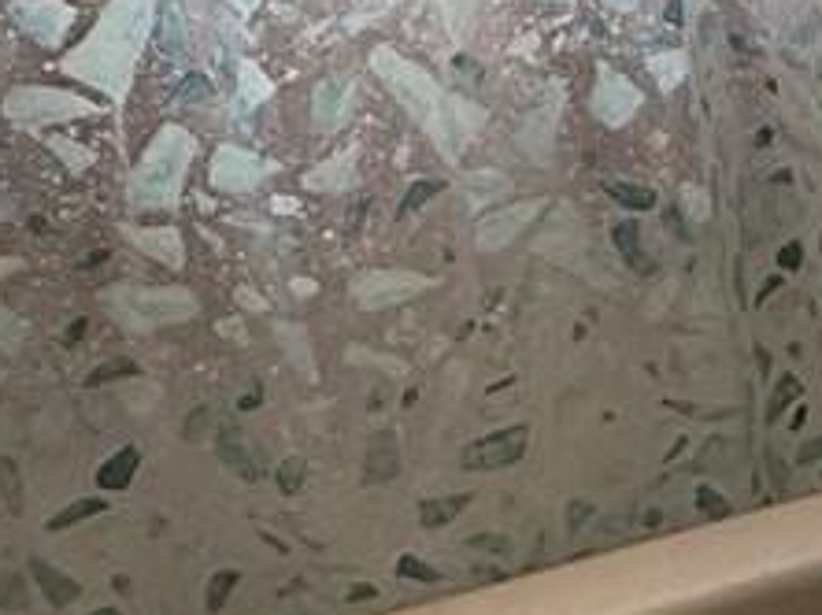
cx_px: 1640
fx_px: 2396
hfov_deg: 15.5
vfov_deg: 14.3
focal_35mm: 101
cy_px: -74
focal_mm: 2.22
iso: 320
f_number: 2.2
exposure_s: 1/120
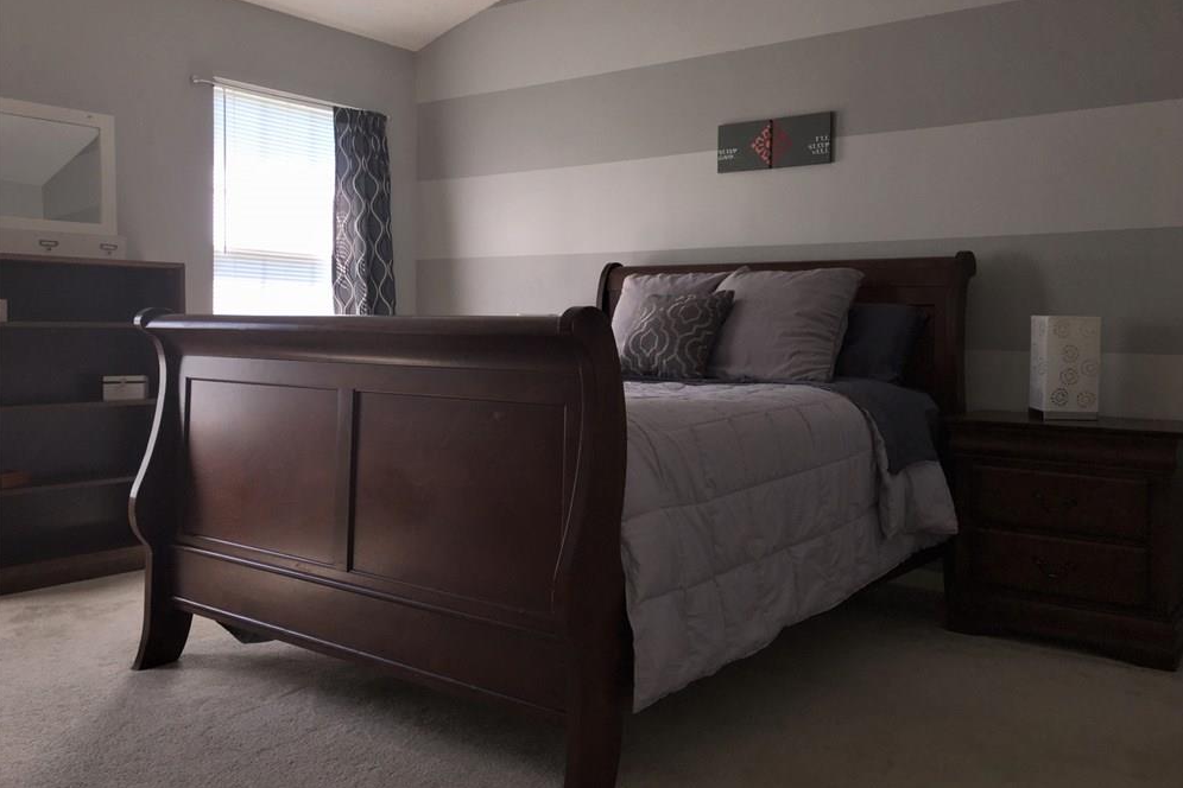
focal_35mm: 31
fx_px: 1019
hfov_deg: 60.3
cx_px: 602
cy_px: 355
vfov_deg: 42.3
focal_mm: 4.15
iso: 25
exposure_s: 1/54
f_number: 2.2
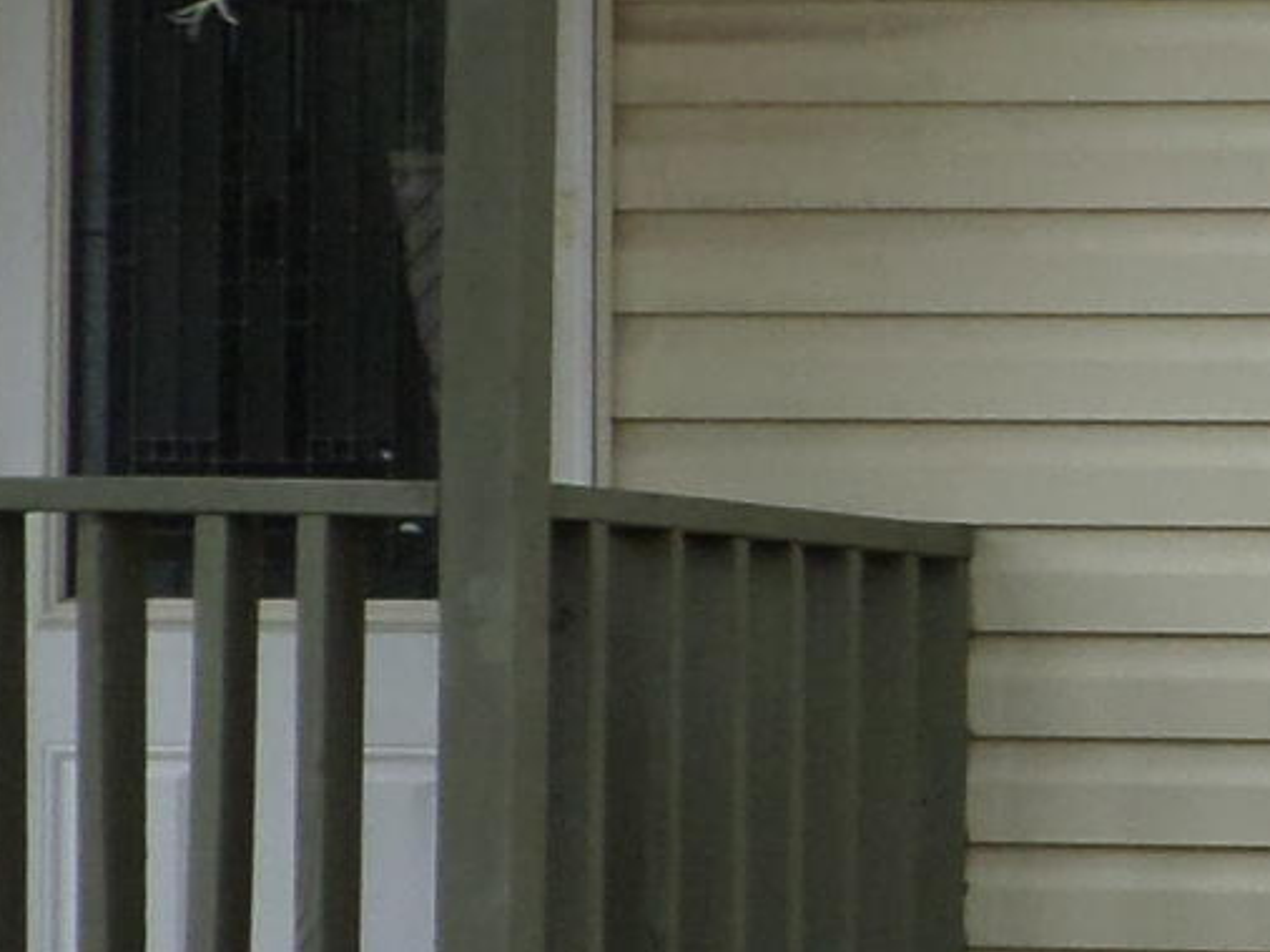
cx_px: 2462
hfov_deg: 7.5
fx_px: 9351
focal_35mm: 255
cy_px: 751
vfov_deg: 5.8
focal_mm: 7.8
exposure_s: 1/180
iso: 80
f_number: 3.2
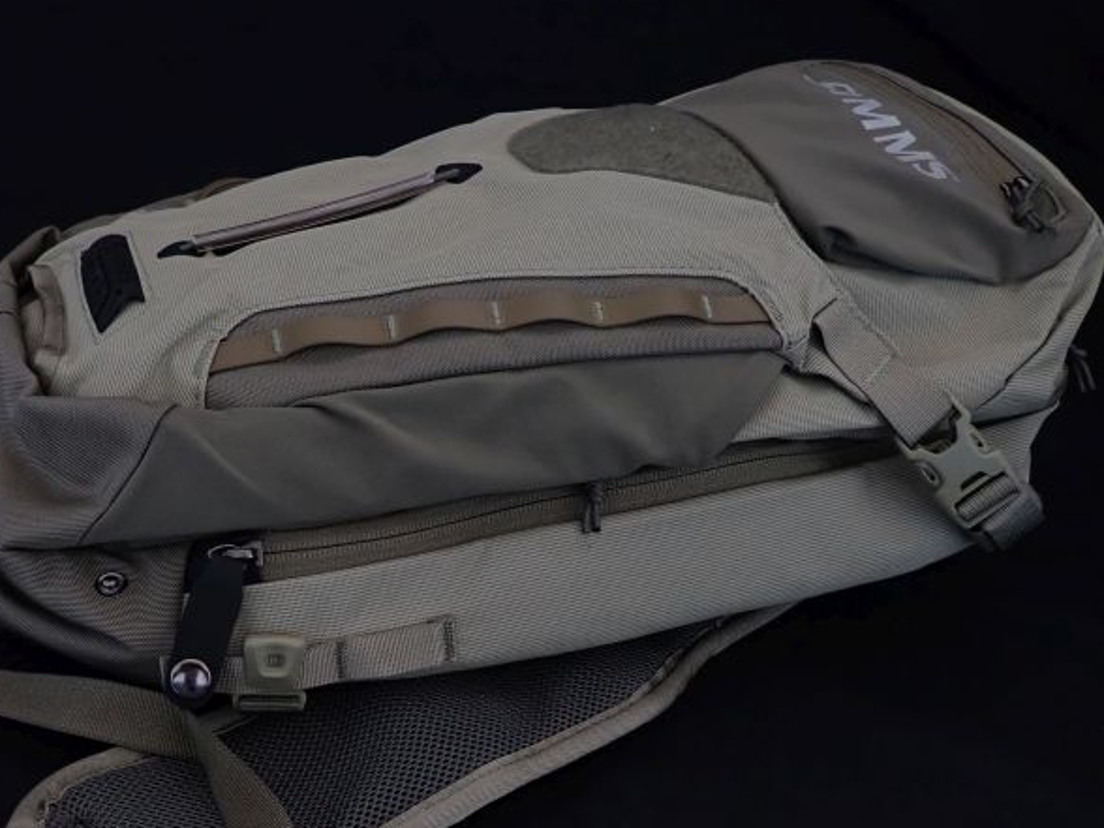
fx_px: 1084
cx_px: 452
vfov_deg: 41.5
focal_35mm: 34
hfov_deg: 53.6
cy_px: 520
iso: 200
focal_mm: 4.5
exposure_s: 1/30
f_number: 2
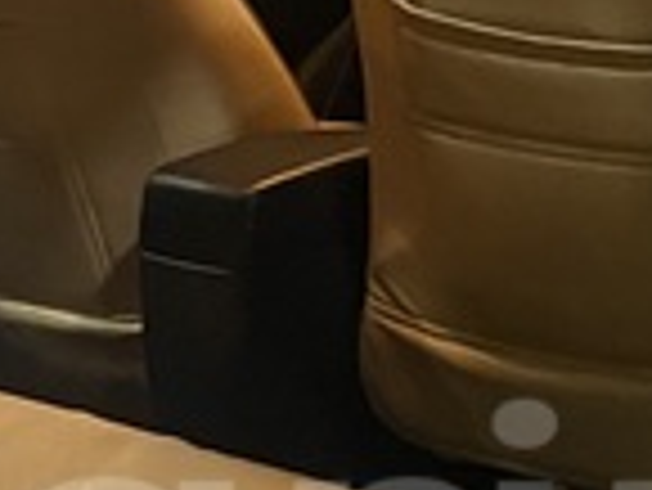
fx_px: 2696
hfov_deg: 13.6
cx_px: 612
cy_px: 571
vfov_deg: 10.2
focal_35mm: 143
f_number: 1.6
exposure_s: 1/30
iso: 640
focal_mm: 5.1
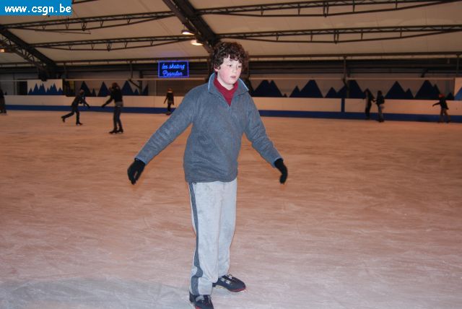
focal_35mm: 39
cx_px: 231
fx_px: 501
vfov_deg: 34.3
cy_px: 154
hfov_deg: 49.5
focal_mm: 26
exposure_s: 1/60
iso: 200
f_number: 4
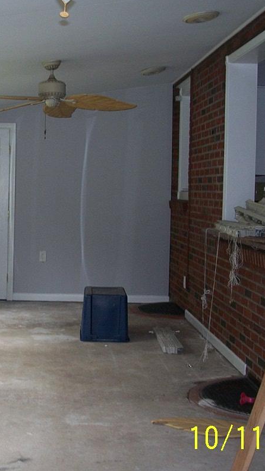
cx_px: 22
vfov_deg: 34.4
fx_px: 762
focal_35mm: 61
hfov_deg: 19.3
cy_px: 245
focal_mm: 7.8
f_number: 2.8
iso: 125
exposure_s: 1/60
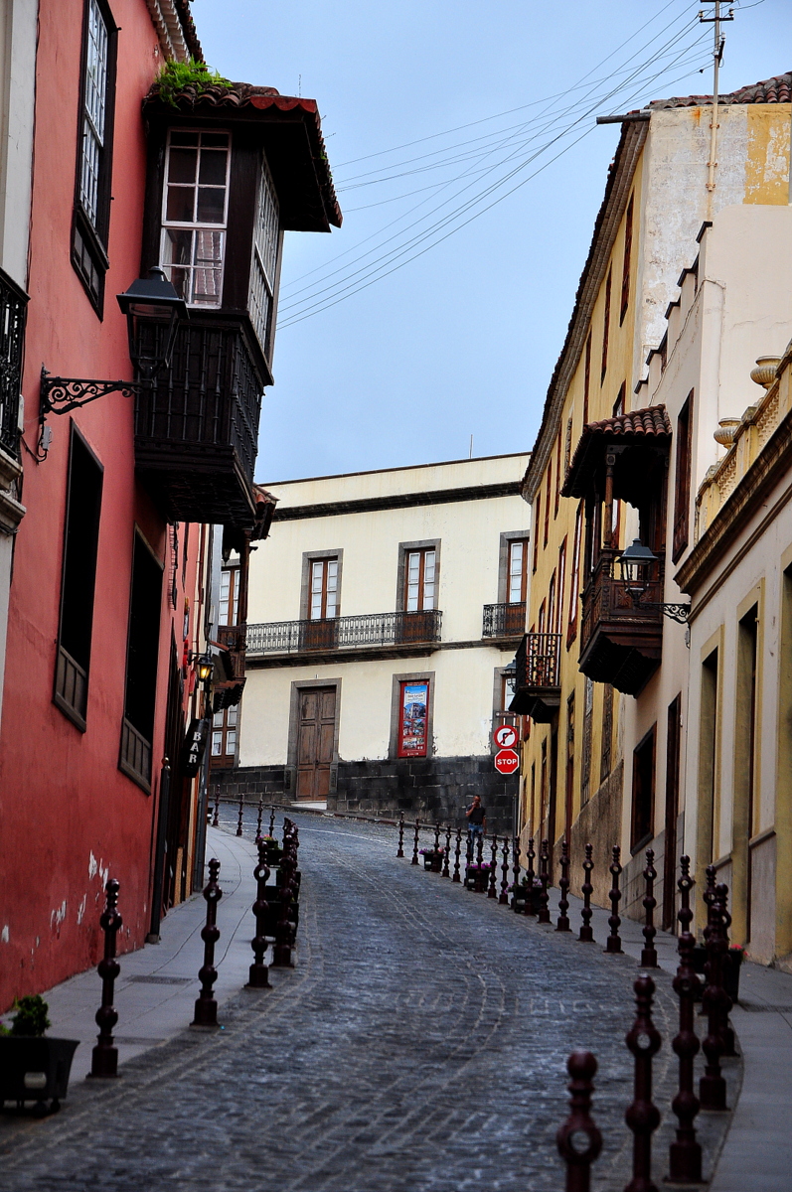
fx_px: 3275
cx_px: 396
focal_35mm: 99
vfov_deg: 20.6
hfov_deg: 13.8
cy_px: 596
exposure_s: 1/500
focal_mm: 66
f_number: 5.3
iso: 400
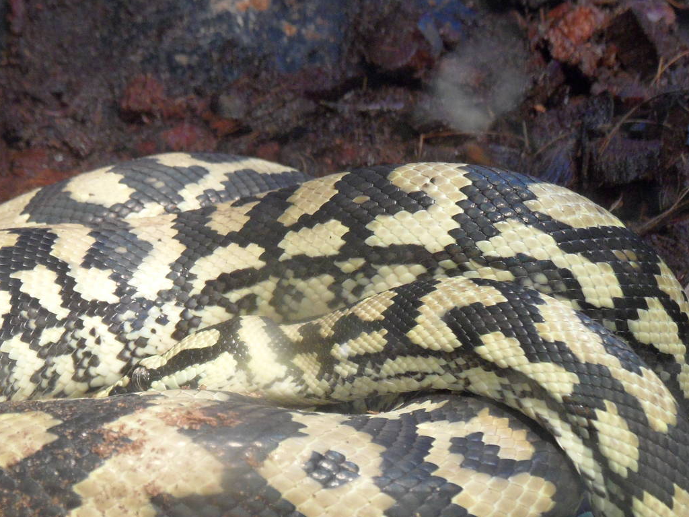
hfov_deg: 38.1
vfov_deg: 28.6
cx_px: 282
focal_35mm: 50
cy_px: 397
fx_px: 995
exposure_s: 1/10
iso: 200
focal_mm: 5.3
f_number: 3.4
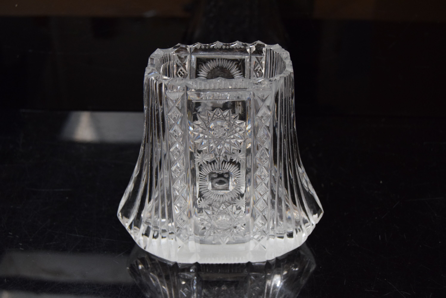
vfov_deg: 31.9
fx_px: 521
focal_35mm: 42
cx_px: 223
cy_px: 149
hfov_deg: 46.4
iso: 1600
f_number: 4.5
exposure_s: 1/80
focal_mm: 28
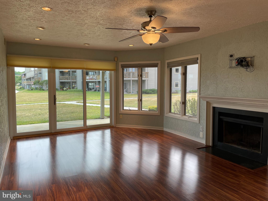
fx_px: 201
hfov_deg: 67.3
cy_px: 100
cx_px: 134
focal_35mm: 26
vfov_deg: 53.1
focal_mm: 4.2
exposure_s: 1/230
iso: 32
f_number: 1.6
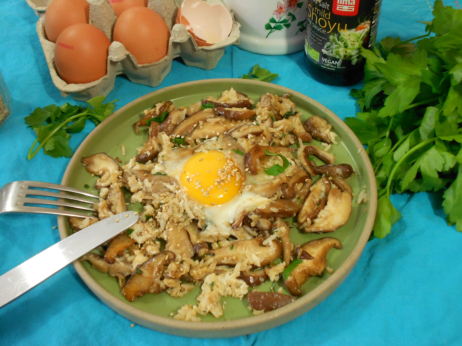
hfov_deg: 43.9
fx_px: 574
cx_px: 231
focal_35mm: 43
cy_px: 173
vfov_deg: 33.6
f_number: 4.2
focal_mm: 7.7
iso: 320
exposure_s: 1/30
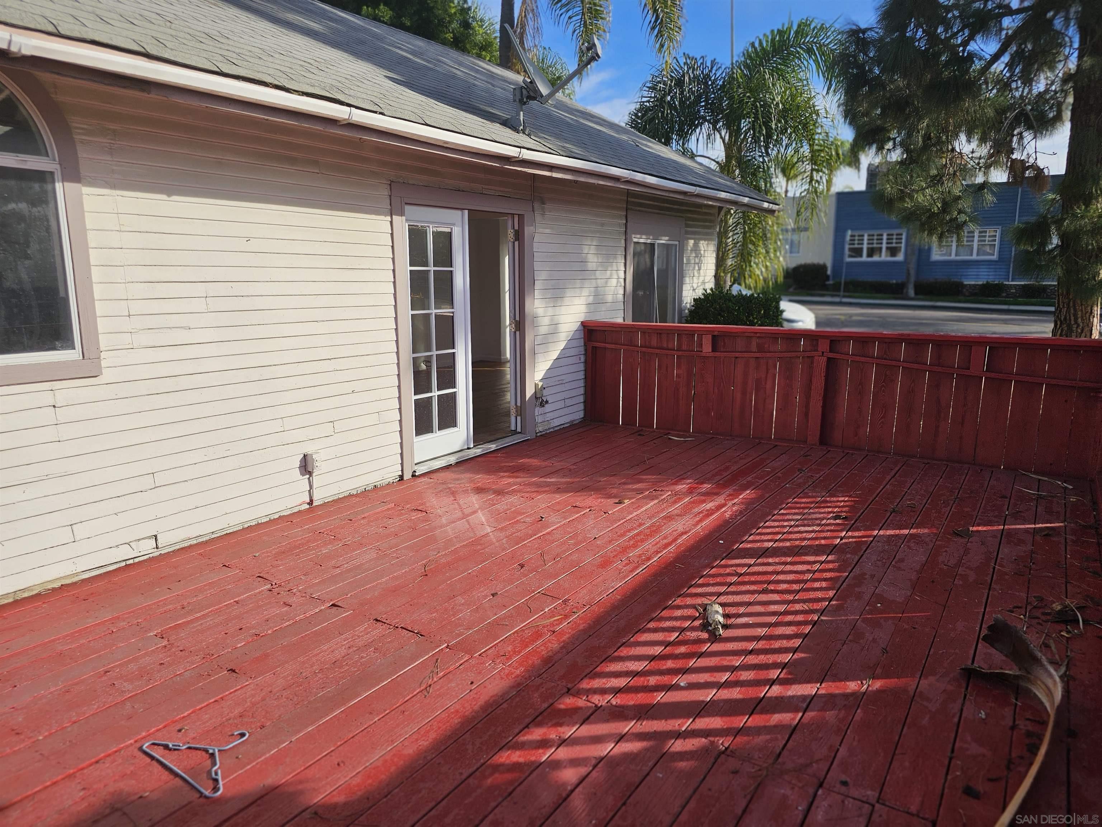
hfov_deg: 73.9
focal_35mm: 23
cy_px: 414
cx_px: 551
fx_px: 732
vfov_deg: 58.9
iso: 10
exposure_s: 1/803
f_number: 1.7
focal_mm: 6.3
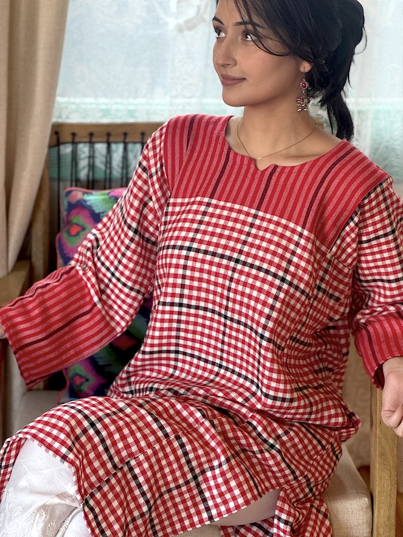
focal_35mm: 77
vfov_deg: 25.3
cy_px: 268
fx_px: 1195
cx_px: 202
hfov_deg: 19.1
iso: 250
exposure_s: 1/50
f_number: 2.8
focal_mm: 9
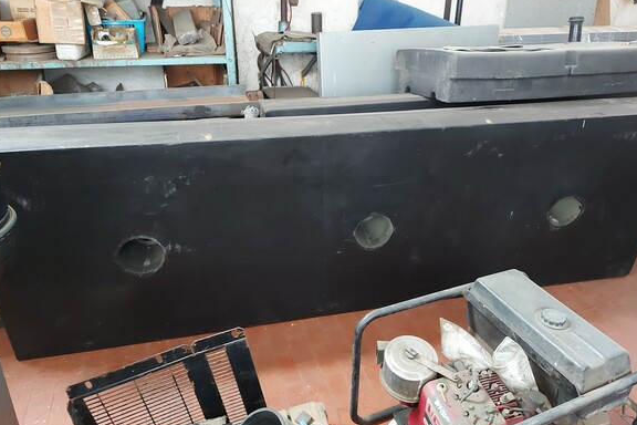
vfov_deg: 49.4
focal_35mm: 26
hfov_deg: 69.4
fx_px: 460
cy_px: 186
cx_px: 324
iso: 320
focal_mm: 5.23
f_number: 1.8
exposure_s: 1/25
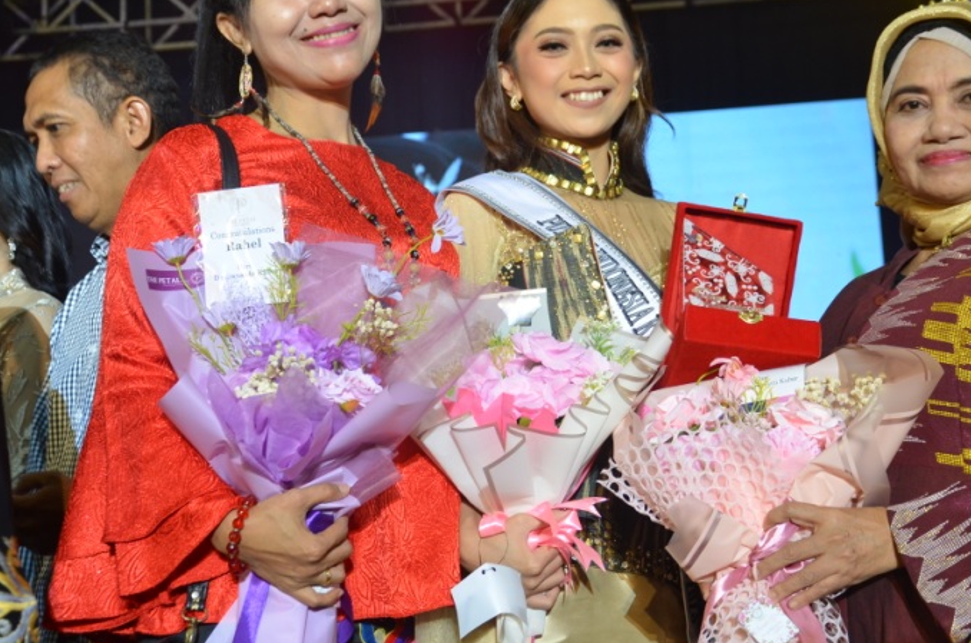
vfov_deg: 19.9
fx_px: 1830
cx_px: 657
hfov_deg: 29.5
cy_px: 321
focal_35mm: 68
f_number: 4.2
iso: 560
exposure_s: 1/60
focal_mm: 30
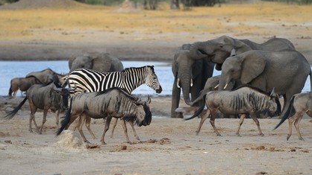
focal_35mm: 295
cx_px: 156
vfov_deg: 4.1
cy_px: 84
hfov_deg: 7.3
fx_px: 2440
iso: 1600
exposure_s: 1/200
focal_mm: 280
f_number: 5
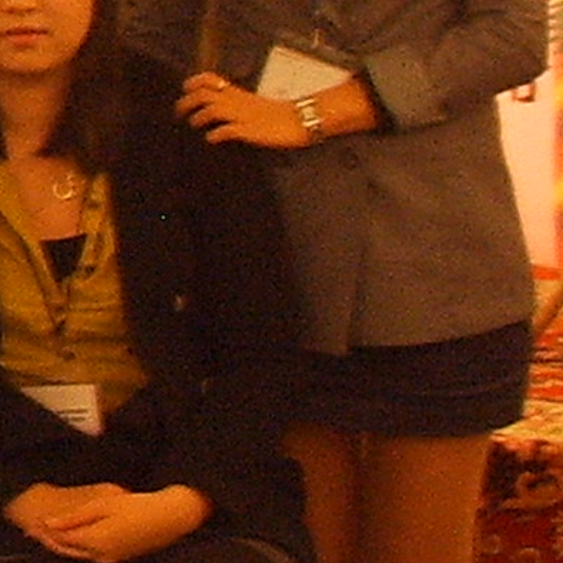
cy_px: -104
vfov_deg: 7.7
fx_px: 4159
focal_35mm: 226
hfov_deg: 7.0
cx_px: -1056
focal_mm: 6.6
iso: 152
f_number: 3.5
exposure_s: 1/8
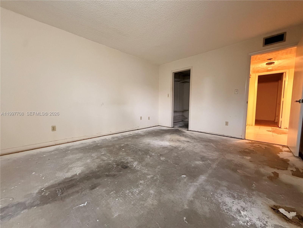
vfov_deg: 85.7
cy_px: 114
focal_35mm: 14
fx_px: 123
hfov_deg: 102.1
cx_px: 152
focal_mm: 2.22
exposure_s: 1/60
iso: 800
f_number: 2.2
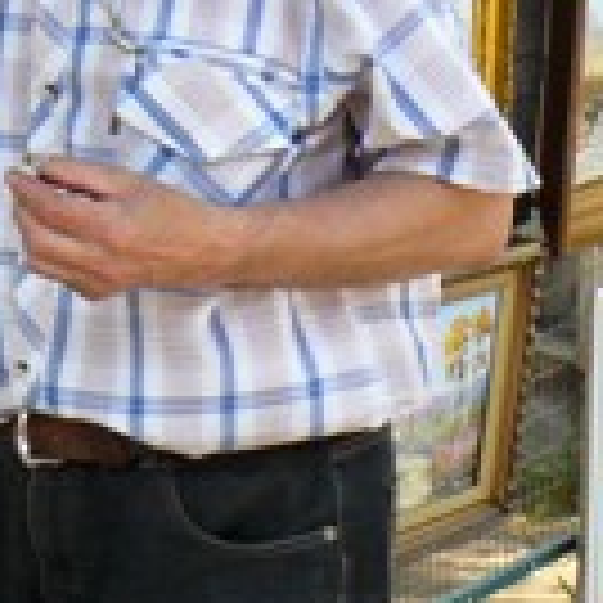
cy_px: -54
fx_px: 2996
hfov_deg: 11.1
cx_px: -230
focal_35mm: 152
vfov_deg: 11.3
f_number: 4
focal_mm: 6
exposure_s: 1/100
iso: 100
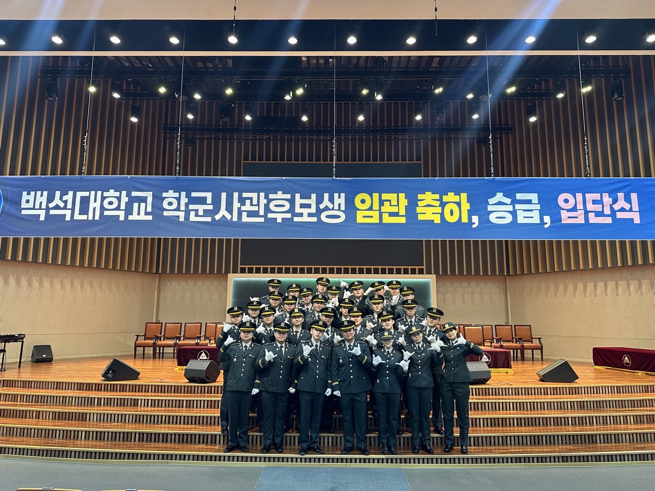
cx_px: 328
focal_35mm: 24
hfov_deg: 71.6
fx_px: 454
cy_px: 246
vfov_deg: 56.8
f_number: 1.78
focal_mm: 6.86
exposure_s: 1/60
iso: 200
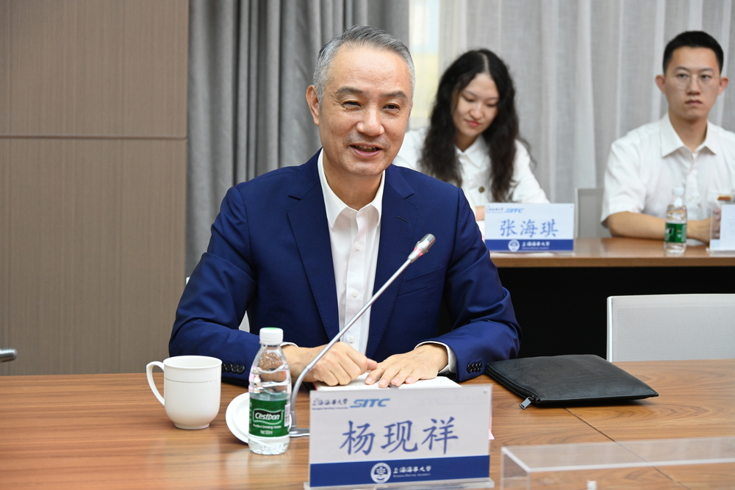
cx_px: 368
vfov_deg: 16.7
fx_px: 1674
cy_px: 245
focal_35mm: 82
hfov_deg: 24.8
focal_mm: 82
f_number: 6.3
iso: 2000
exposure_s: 1/125
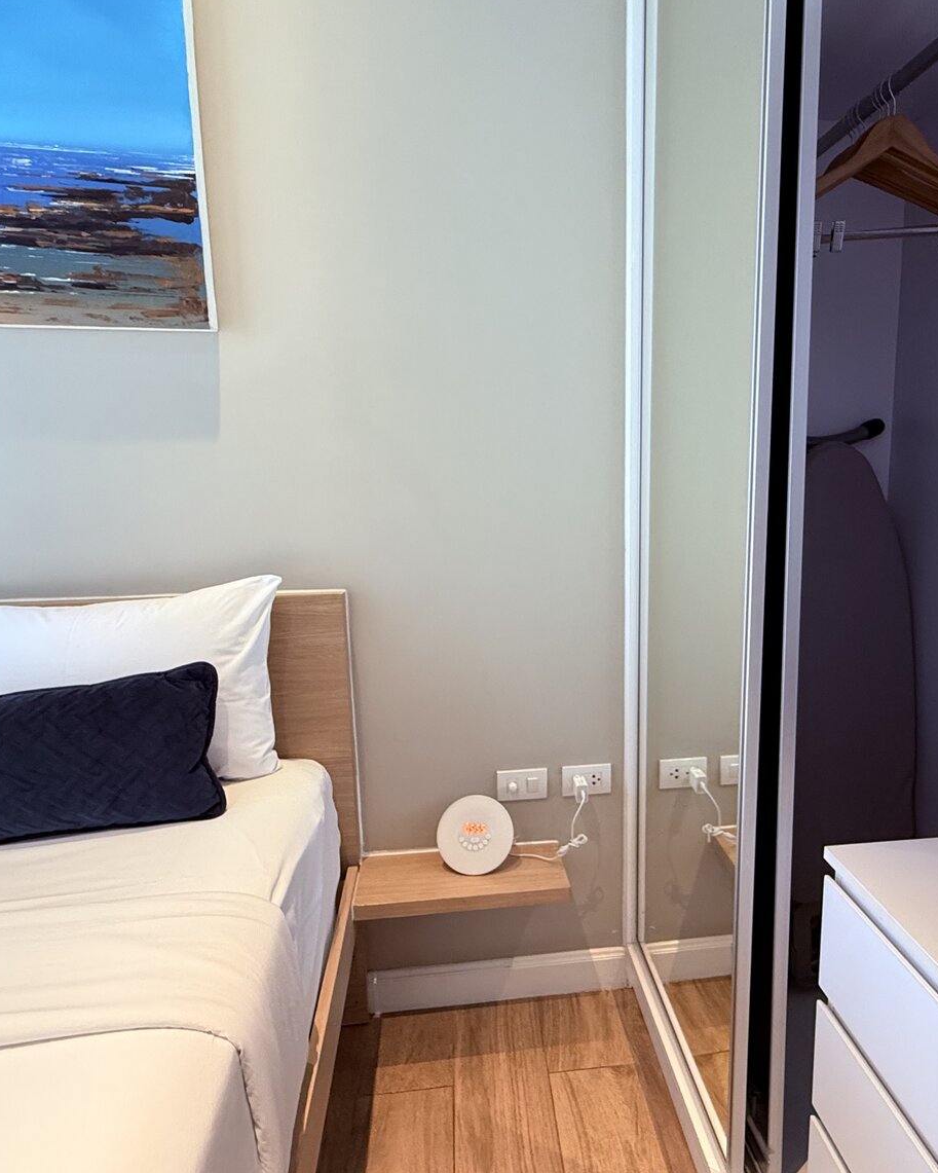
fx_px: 798
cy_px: 598
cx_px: 583
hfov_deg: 60.1
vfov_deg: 72.6
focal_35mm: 23
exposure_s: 1/50
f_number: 2.2
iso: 320
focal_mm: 2.22
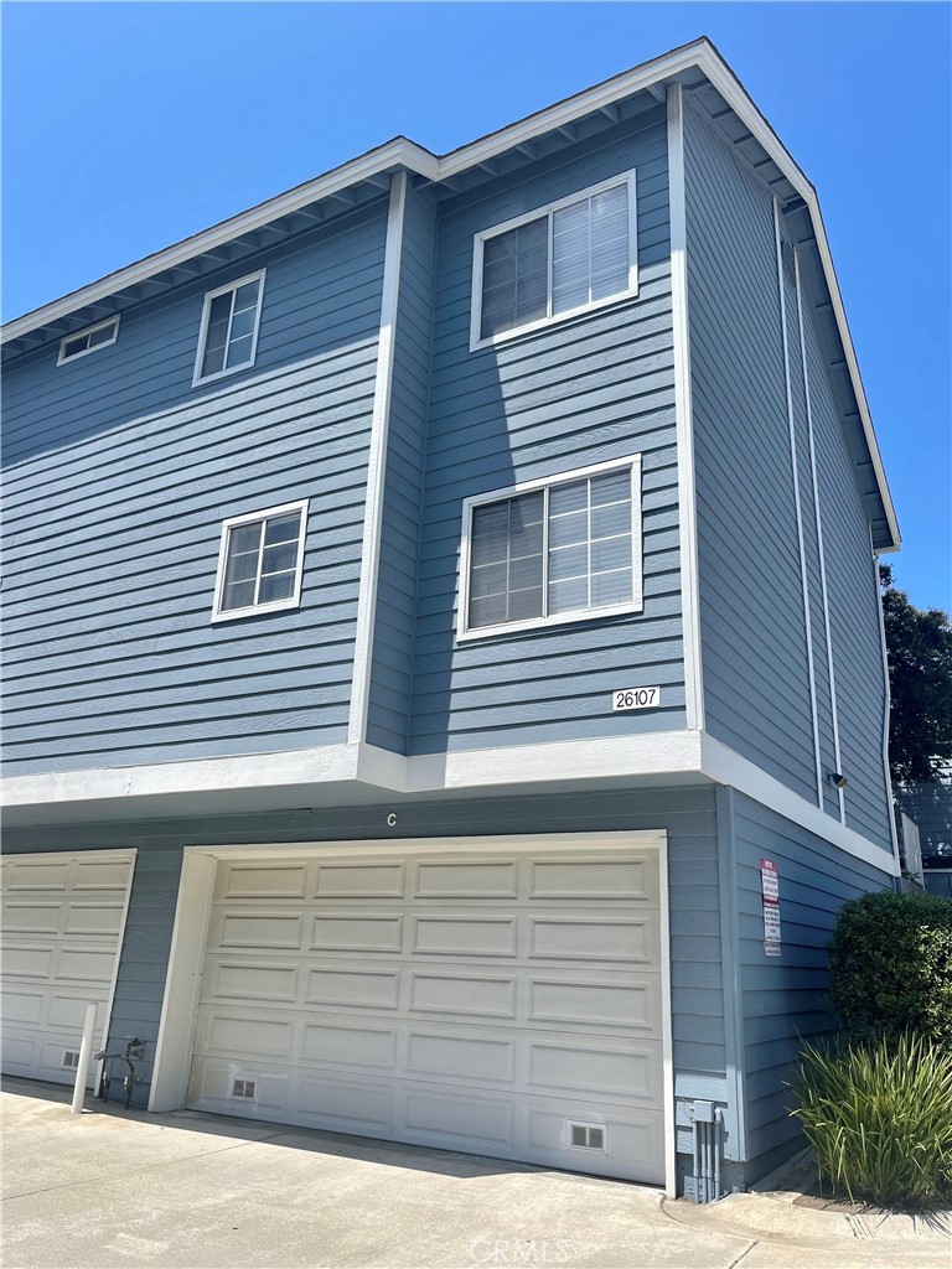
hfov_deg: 53.1
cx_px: 476
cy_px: 634
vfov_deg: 67.3
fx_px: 953
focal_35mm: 26
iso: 32
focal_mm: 5.1
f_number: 1.6
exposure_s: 1/3663
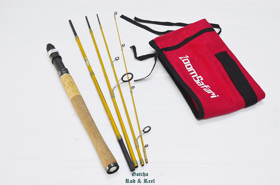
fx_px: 373
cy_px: 92
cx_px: 140
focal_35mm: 48
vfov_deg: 28.0
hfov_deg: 41.2
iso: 400
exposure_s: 1/8
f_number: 6.3
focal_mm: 32
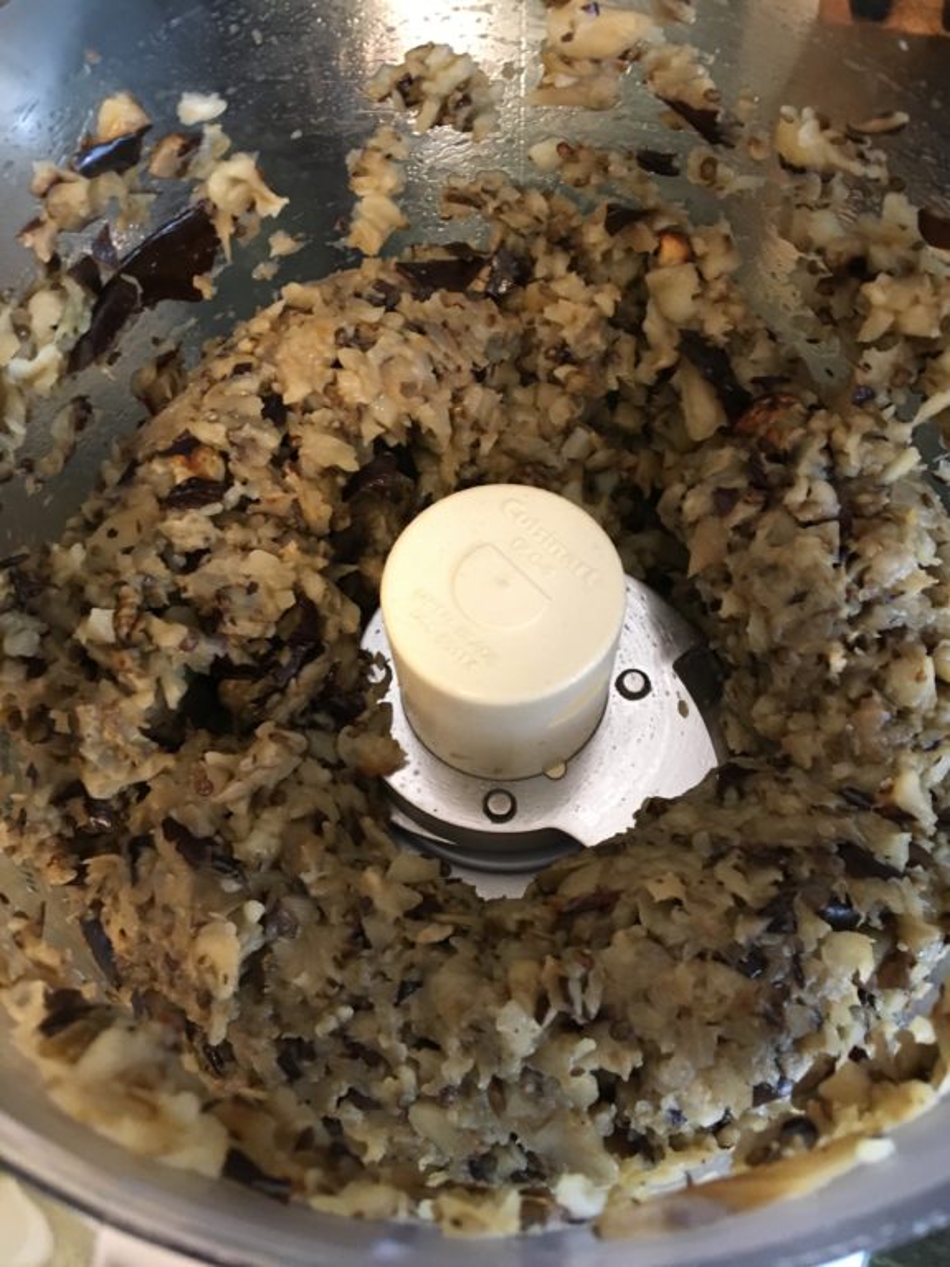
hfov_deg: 48.2
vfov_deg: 61.7
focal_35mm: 29
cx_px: 475
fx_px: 1061
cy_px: 634
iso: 200
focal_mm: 4.15
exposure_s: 1/24
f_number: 2.2
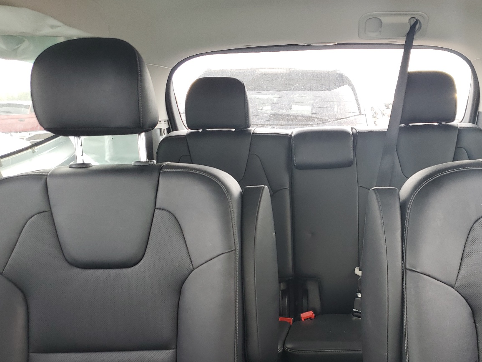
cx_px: 321
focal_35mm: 36
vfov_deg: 39.2
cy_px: 243
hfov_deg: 50.4
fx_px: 501
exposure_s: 1/60.2
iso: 51
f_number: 1.5
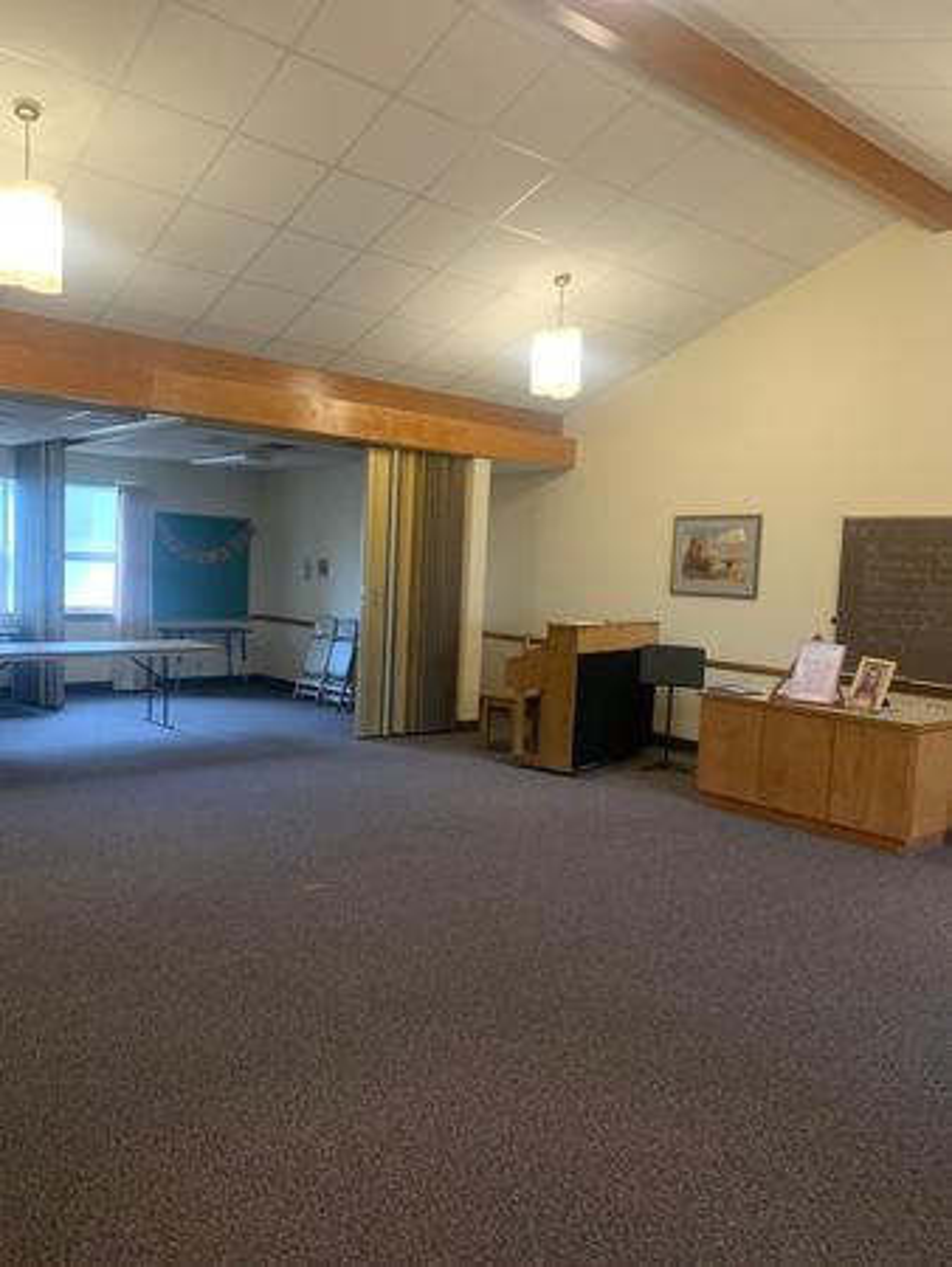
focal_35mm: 26
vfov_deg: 67.3
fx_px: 952
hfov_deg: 53.1
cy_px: 634
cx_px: 476
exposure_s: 1/40
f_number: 1.8
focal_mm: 4.25
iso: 250
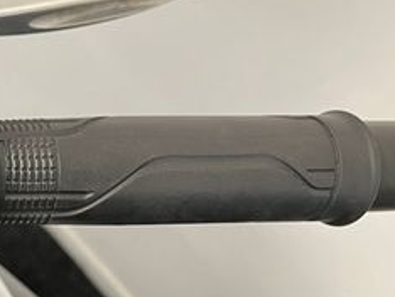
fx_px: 811
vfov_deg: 20.8
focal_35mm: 71
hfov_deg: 23.5
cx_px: -143
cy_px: 154
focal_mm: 5.1
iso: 160
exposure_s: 1/50
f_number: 1.6
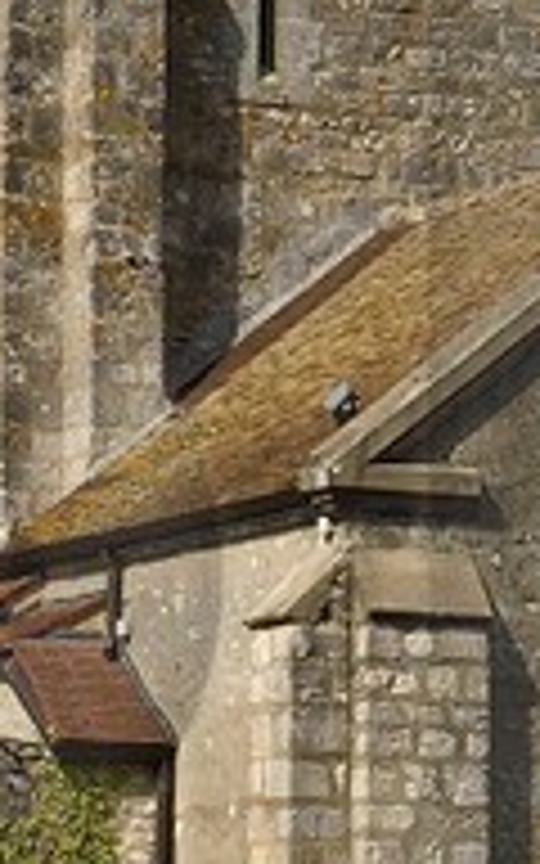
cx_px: 315
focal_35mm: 339
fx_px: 7982
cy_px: 243
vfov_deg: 6.2
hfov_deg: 3.9
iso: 200
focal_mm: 40
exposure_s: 1/320
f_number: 14
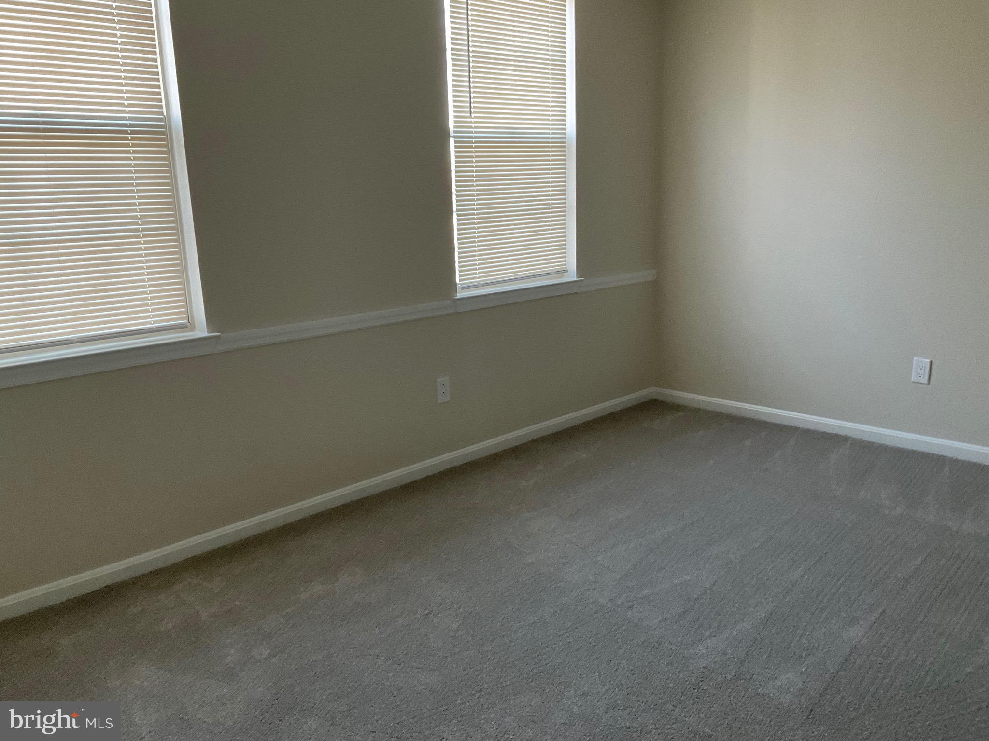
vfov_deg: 48.2
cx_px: 494
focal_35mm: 29
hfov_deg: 61.7
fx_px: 829
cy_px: 370
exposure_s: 1/60
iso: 125
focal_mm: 3
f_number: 1.8
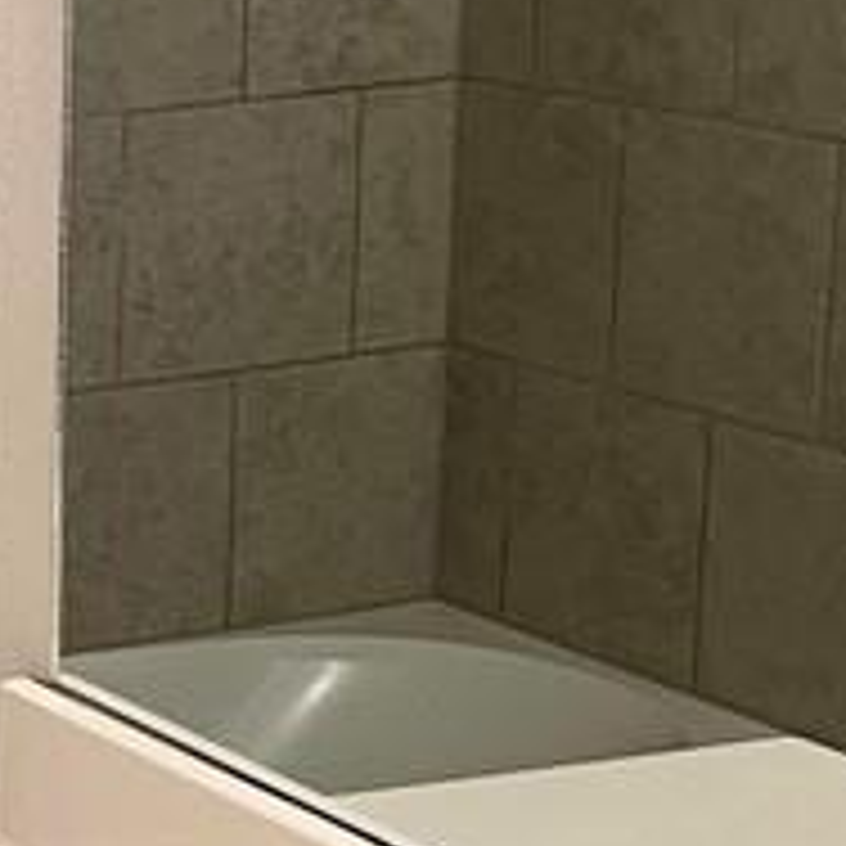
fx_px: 3456
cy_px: 504
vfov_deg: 13.9
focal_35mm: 125
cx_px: -886
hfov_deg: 12.2
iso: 160
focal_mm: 5.7
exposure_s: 1/60
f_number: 1.5
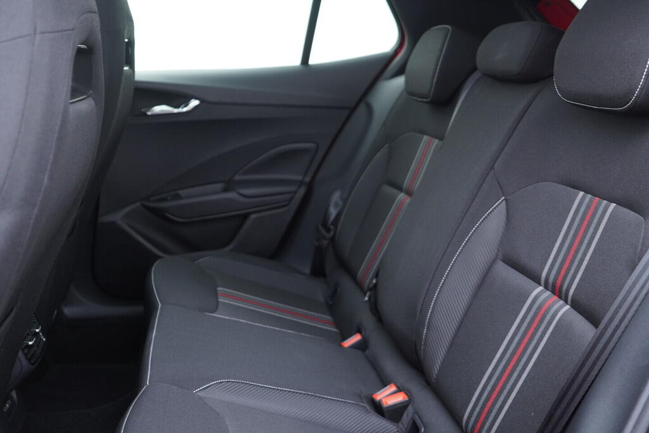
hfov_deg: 53.1
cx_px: 324
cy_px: 216
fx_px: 649
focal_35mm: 36
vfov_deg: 36.9
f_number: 2.8
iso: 640
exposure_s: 1/40
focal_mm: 24
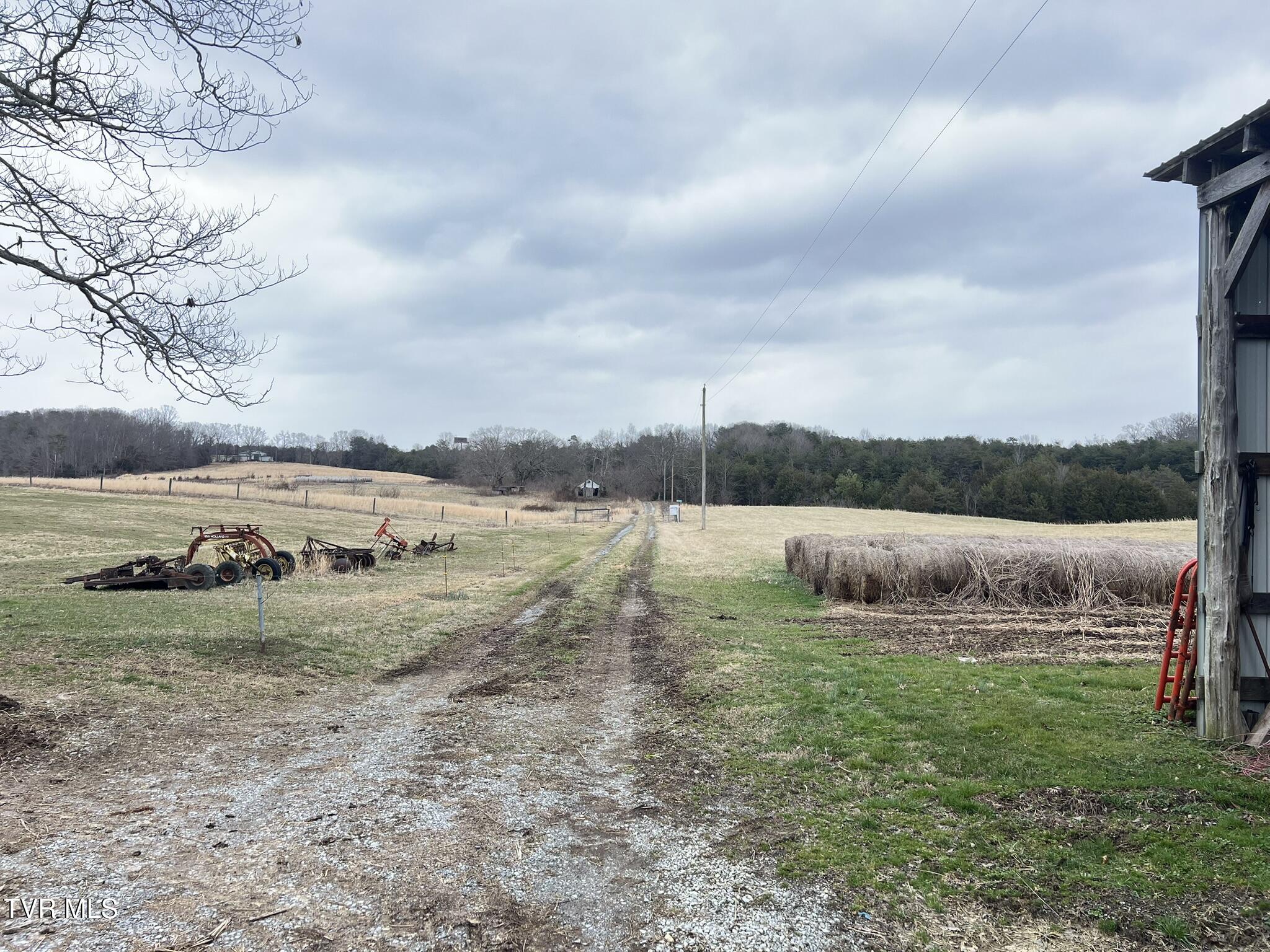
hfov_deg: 67.3
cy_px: 476
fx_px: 954
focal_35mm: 26
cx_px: 635
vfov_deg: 53.1
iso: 50
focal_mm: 5.7
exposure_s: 1/351
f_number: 1.5
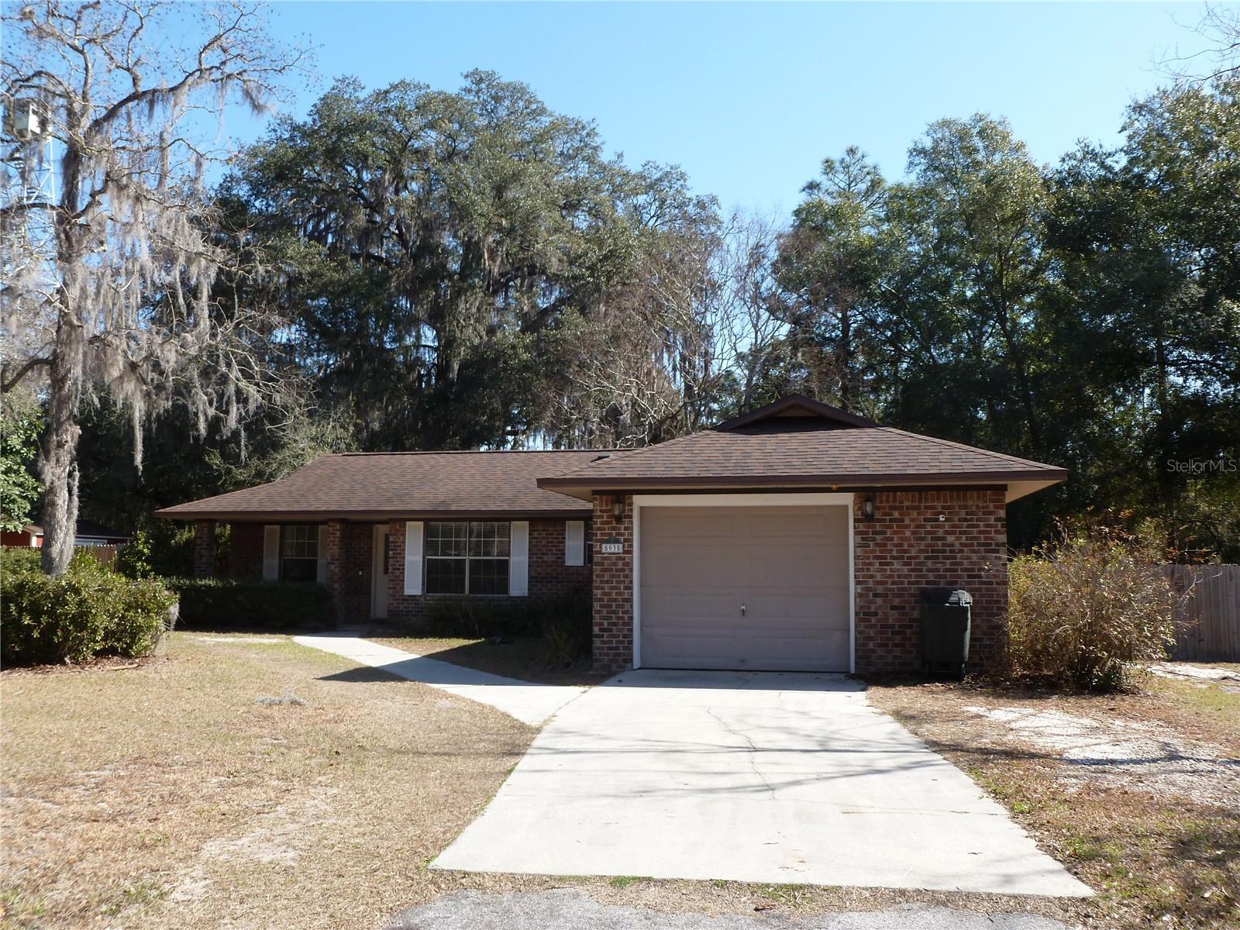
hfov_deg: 63.4
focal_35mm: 28
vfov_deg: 49.7
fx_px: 1003
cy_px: 465
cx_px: 620
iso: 100
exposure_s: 1/320
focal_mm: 5
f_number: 4
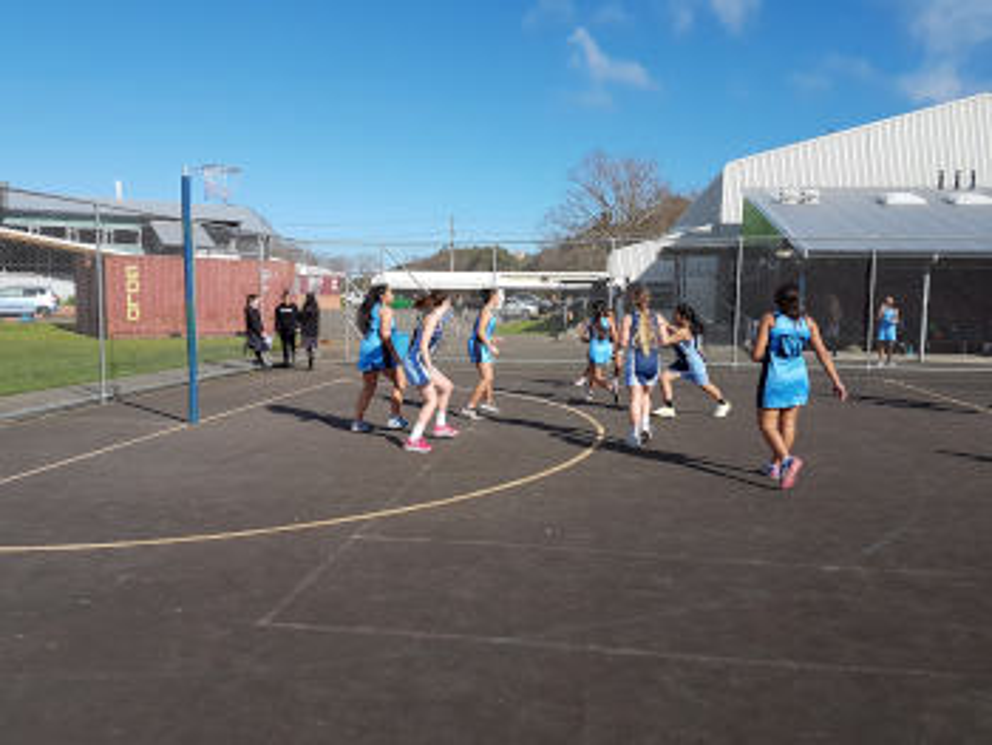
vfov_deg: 53.1
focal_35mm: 26
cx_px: 496
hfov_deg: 67.3
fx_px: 746
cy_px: 372
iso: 40
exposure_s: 1/2056
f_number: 1.7
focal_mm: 4.2
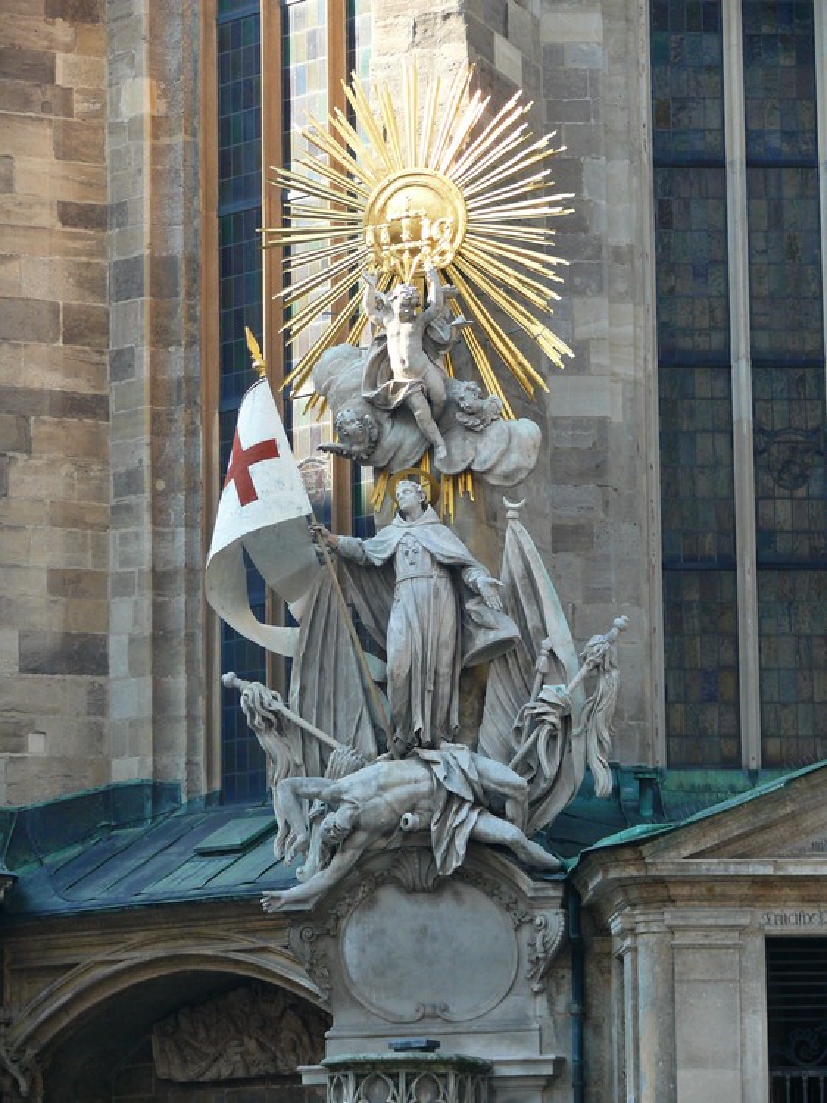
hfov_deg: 11.2
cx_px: 414
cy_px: 552
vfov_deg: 14.9
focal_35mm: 132
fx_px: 4207
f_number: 3.6
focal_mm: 27.9
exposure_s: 1/125
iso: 160
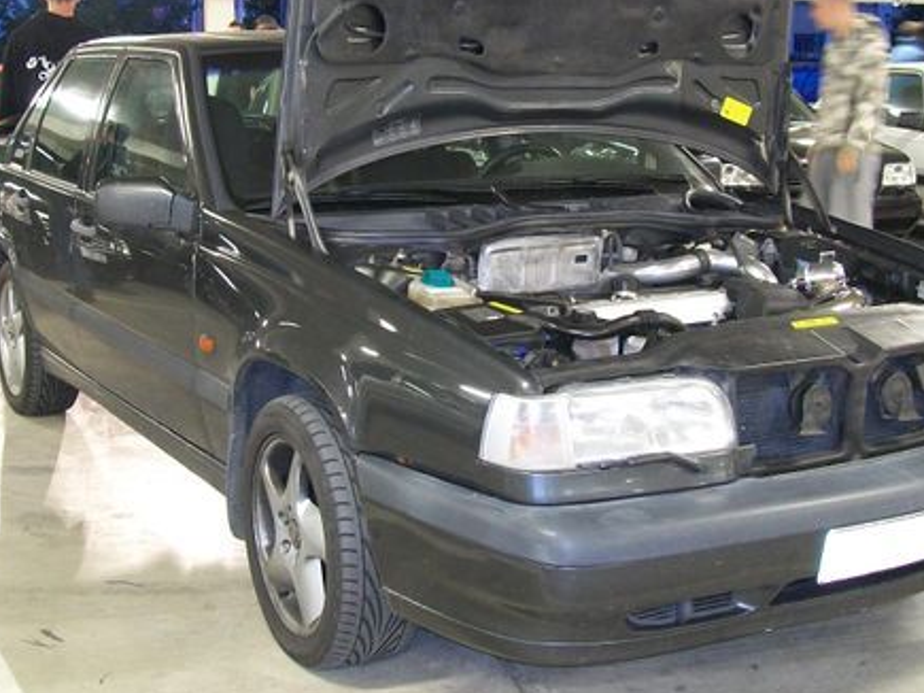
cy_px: 298
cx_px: 423
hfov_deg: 36.2
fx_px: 1414
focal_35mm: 53
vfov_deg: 27.5
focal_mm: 6
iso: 160
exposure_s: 1/4
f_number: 2.7
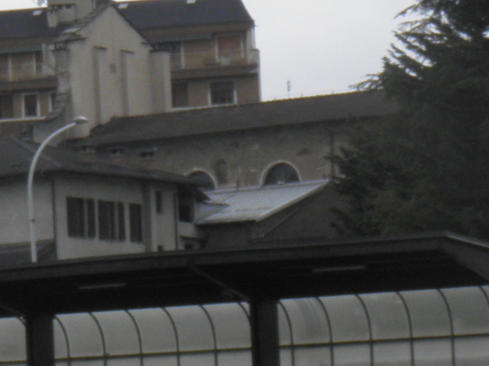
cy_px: 247
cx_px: -459
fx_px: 3262
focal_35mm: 231
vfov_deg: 6.4
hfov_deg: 8.2
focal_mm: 10
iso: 50
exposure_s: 1/250
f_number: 5.8
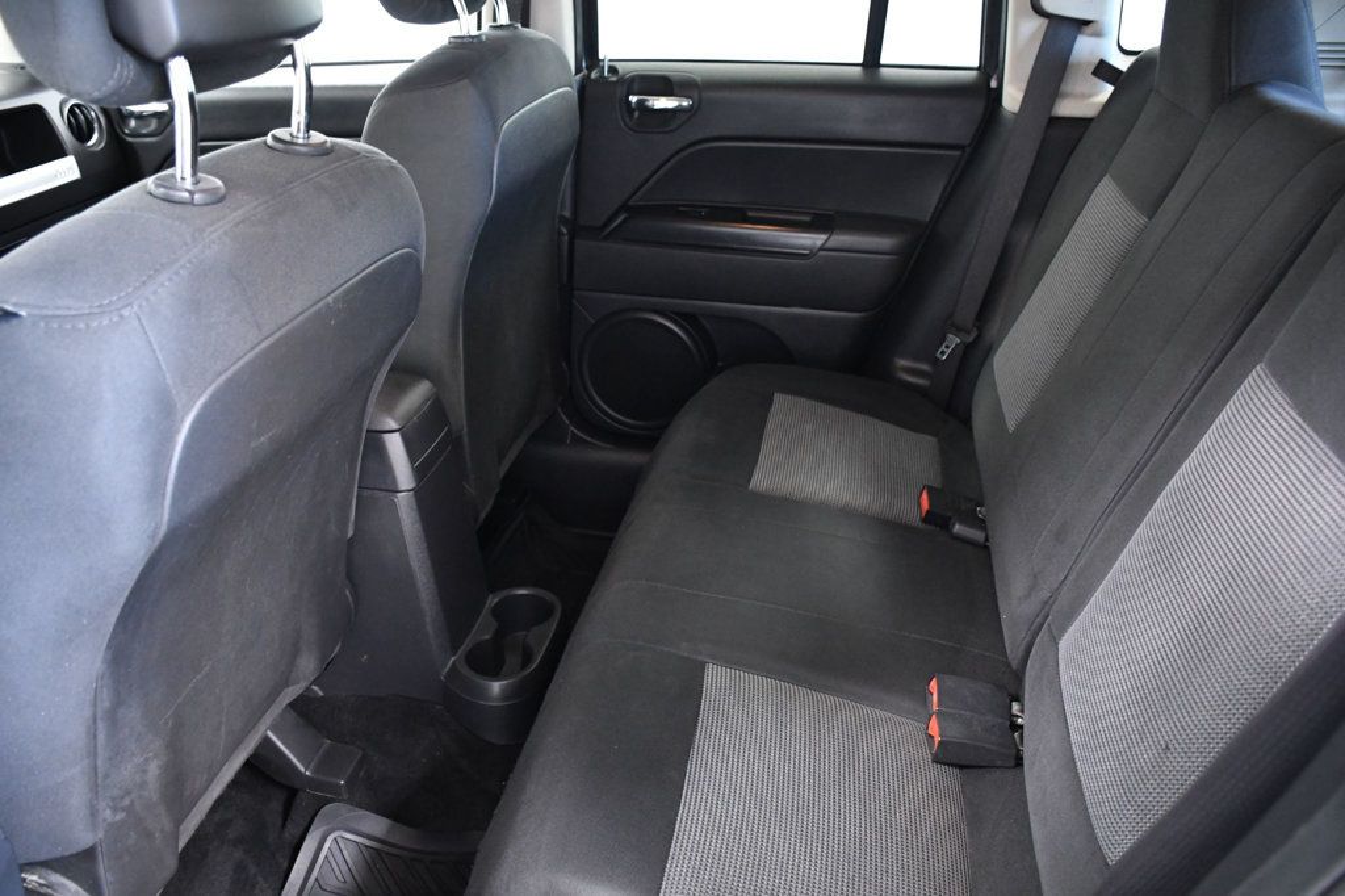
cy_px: 448
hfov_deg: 67.4
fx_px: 1008
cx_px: 672
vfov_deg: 47.9
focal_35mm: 27
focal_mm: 18
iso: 2500
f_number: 3.5
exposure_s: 1/50
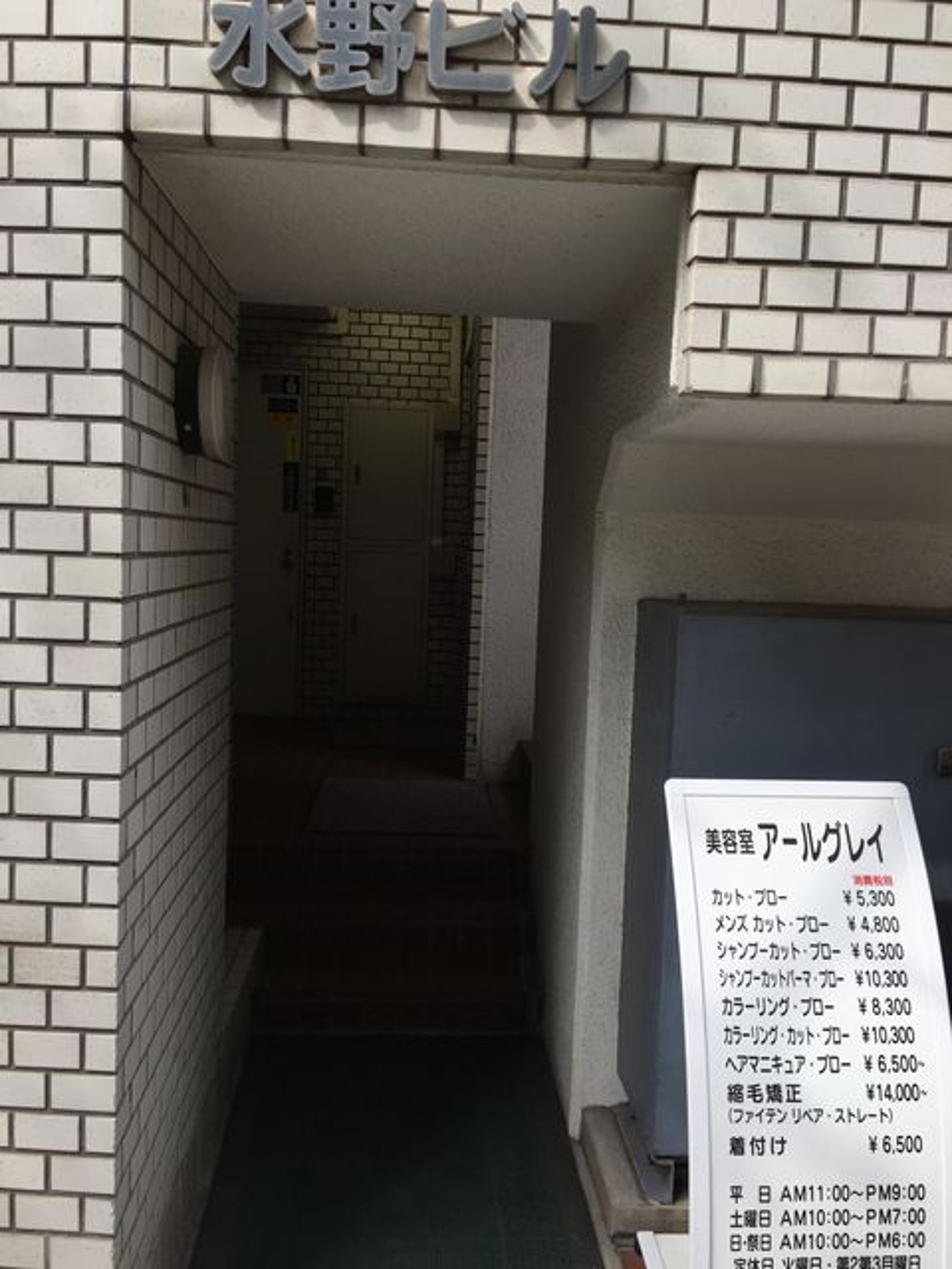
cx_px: 476
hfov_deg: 48.2
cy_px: 634
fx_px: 1063
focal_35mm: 29
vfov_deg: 61.7
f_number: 2.2
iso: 32
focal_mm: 4.15
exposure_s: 1/465
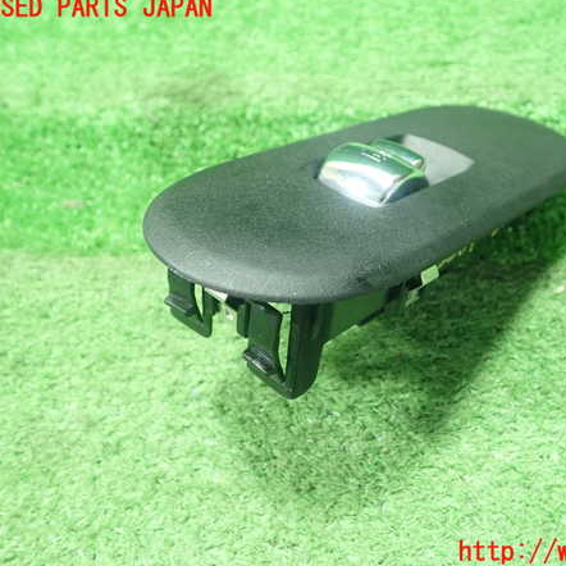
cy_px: 280
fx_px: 666
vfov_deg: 46.0
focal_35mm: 36
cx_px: 364
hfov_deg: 45.5
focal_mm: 5.5
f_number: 2.3
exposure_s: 1/80
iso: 800
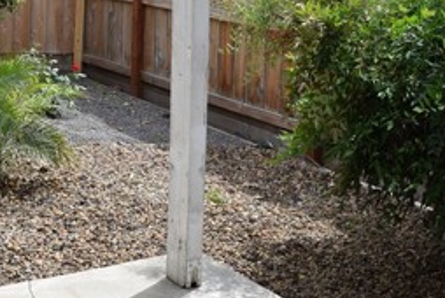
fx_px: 842
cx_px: 25
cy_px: 24
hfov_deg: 28.2
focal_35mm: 68
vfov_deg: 19.7
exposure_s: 1/320
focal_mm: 18
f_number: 9
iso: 200
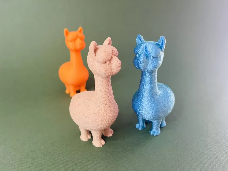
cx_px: 114
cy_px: 86
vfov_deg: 53.1
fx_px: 171
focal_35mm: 26
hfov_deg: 67.3
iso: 160
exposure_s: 1/50
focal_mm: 5.1
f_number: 1.6
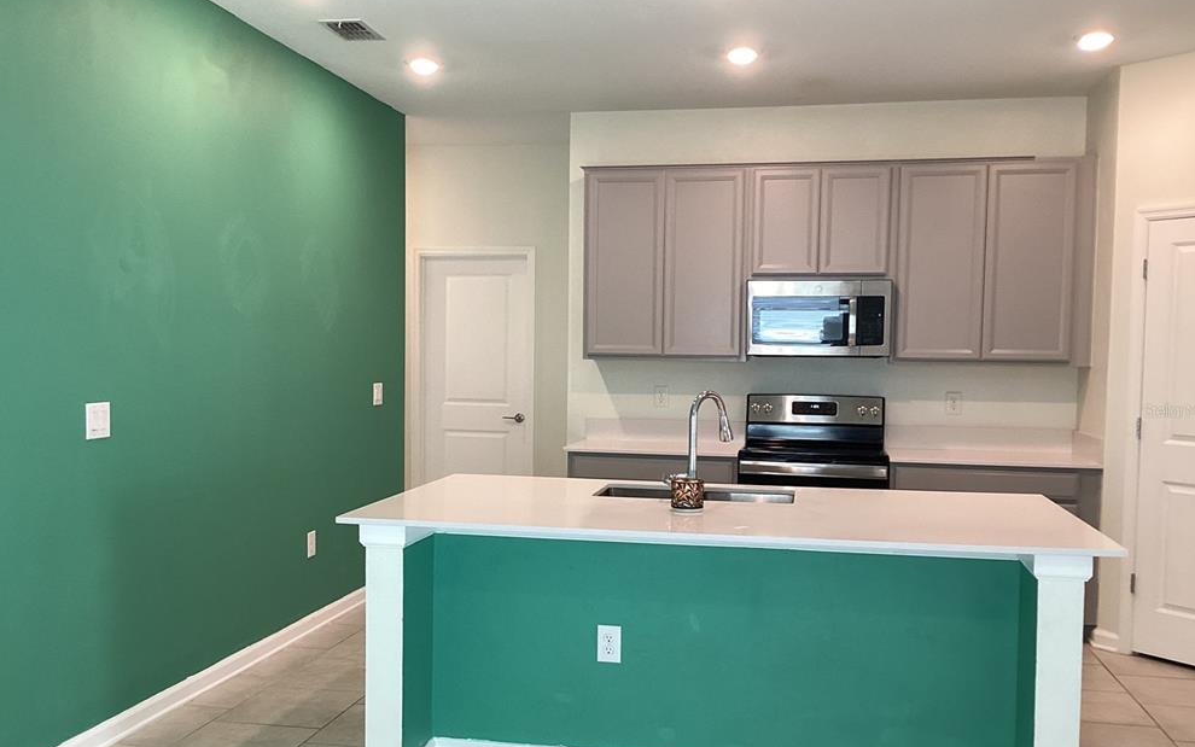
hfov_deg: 56.7
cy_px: 410
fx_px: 1107
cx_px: 599
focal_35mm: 34
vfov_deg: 37.2
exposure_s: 1/60
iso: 100
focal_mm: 3.3
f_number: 2.4
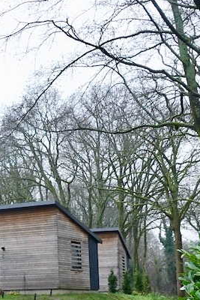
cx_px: -88
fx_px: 699
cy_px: 234
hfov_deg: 15.2
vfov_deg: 23.9
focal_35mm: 84
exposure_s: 1/80
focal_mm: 8.8
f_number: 5.6
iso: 800
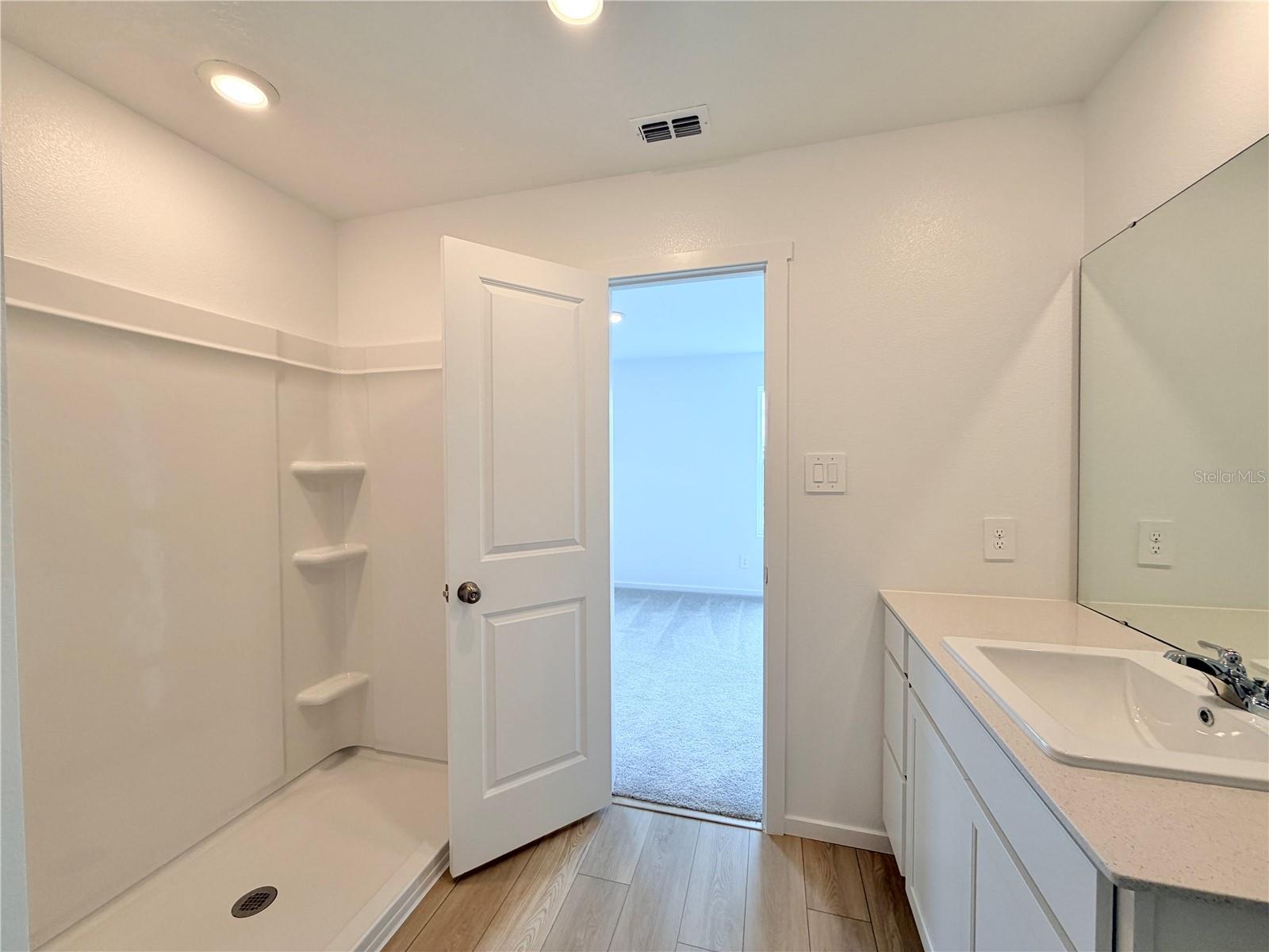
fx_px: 513
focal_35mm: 14
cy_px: 476
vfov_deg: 85.7
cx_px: 634
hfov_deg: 102.1
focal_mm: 2.22
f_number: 2.2
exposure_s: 1/120
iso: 80
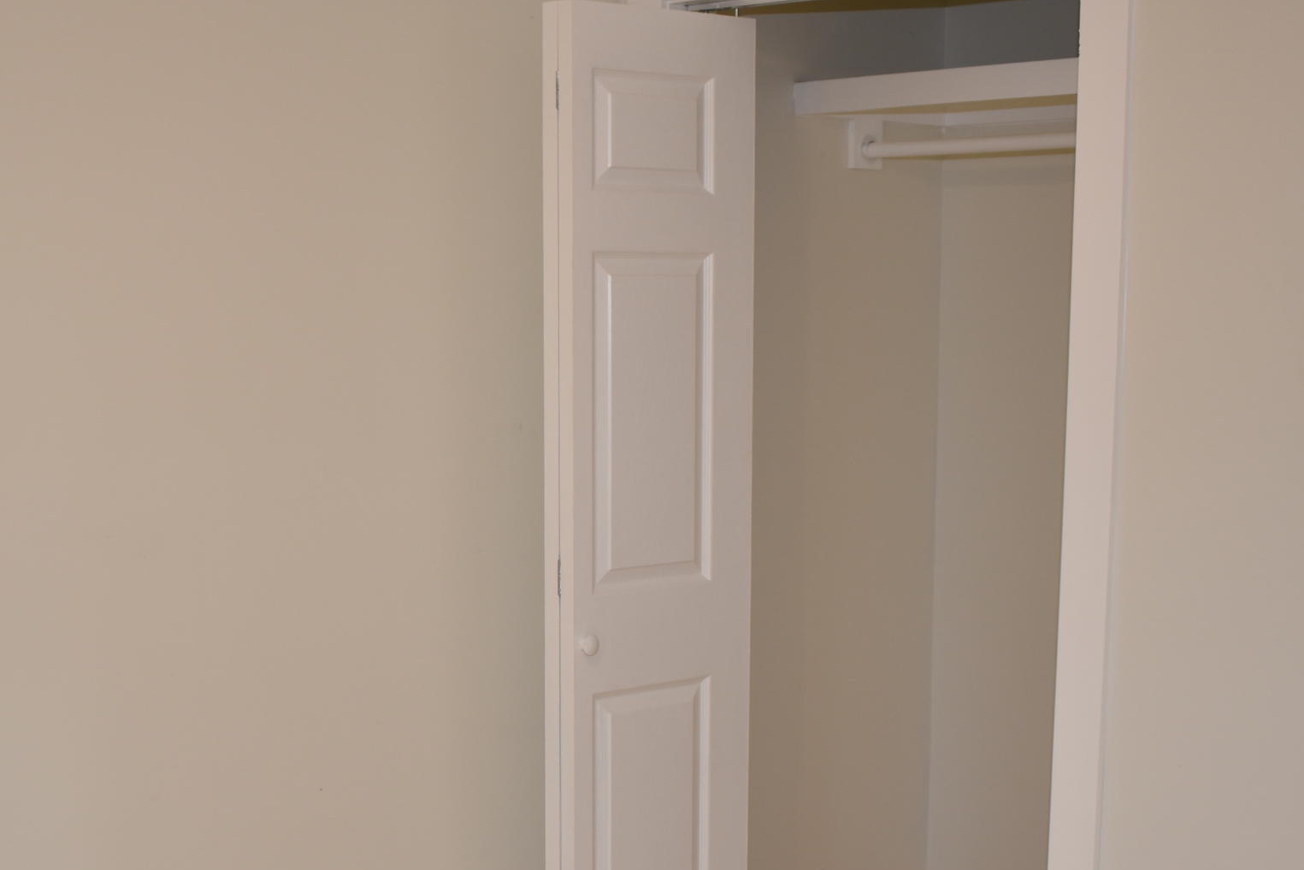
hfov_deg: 33.9
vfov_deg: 22.7
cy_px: 704
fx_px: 2137
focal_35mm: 59
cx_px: 558
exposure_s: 1/60
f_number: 4.5
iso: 140
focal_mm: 20
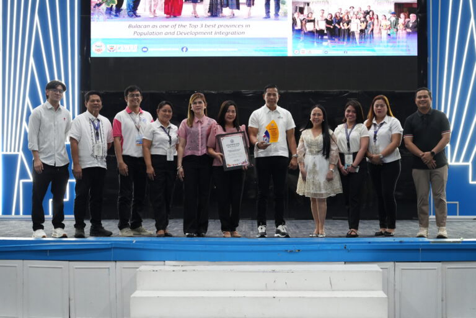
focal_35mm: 67
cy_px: 159
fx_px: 886
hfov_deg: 30.1
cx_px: 238
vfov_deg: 20.3
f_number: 4
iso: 2000
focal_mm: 67
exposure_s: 1/200
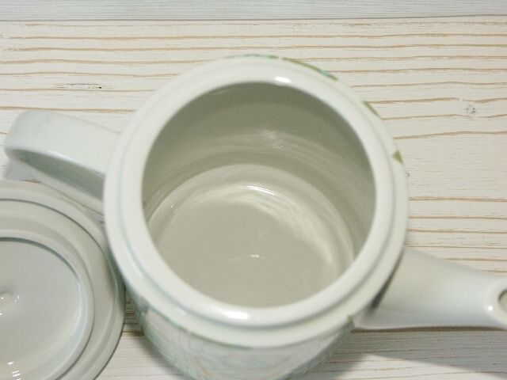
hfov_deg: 20.0
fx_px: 1435
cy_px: 190
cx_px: 254
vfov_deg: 15.1
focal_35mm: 98
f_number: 4.5
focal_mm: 24.33
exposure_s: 1/100
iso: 100
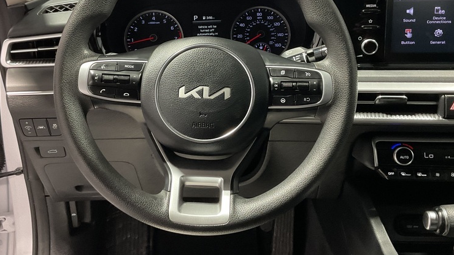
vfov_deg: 28.8
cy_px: 88
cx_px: 214
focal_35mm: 41
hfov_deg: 49.4
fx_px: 493
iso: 125
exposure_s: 1/50
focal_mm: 3
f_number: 1.8
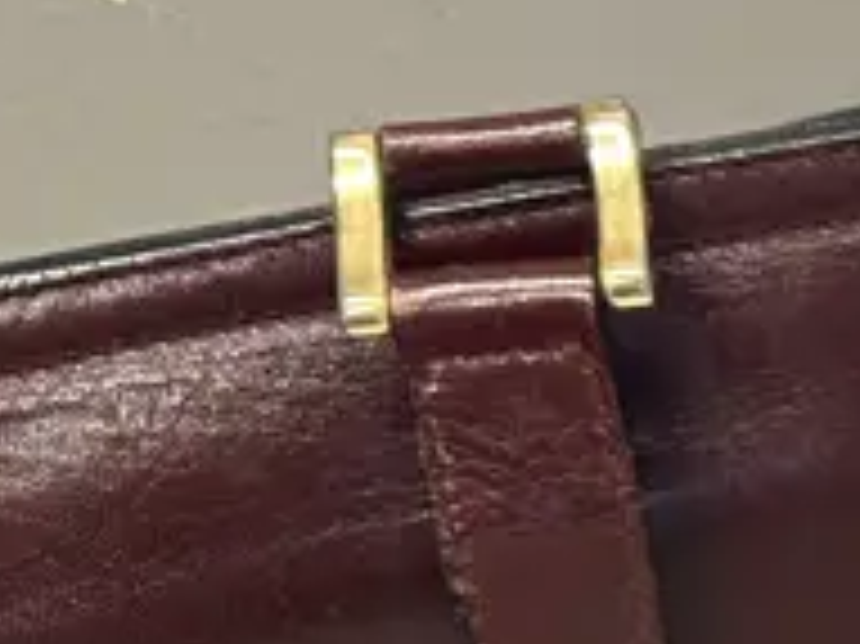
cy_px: 635
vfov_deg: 11.4
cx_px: 1968
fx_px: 3203
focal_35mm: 129
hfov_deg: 12.5
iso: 125
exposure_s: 1/50
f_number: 1.78
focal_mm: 6.86
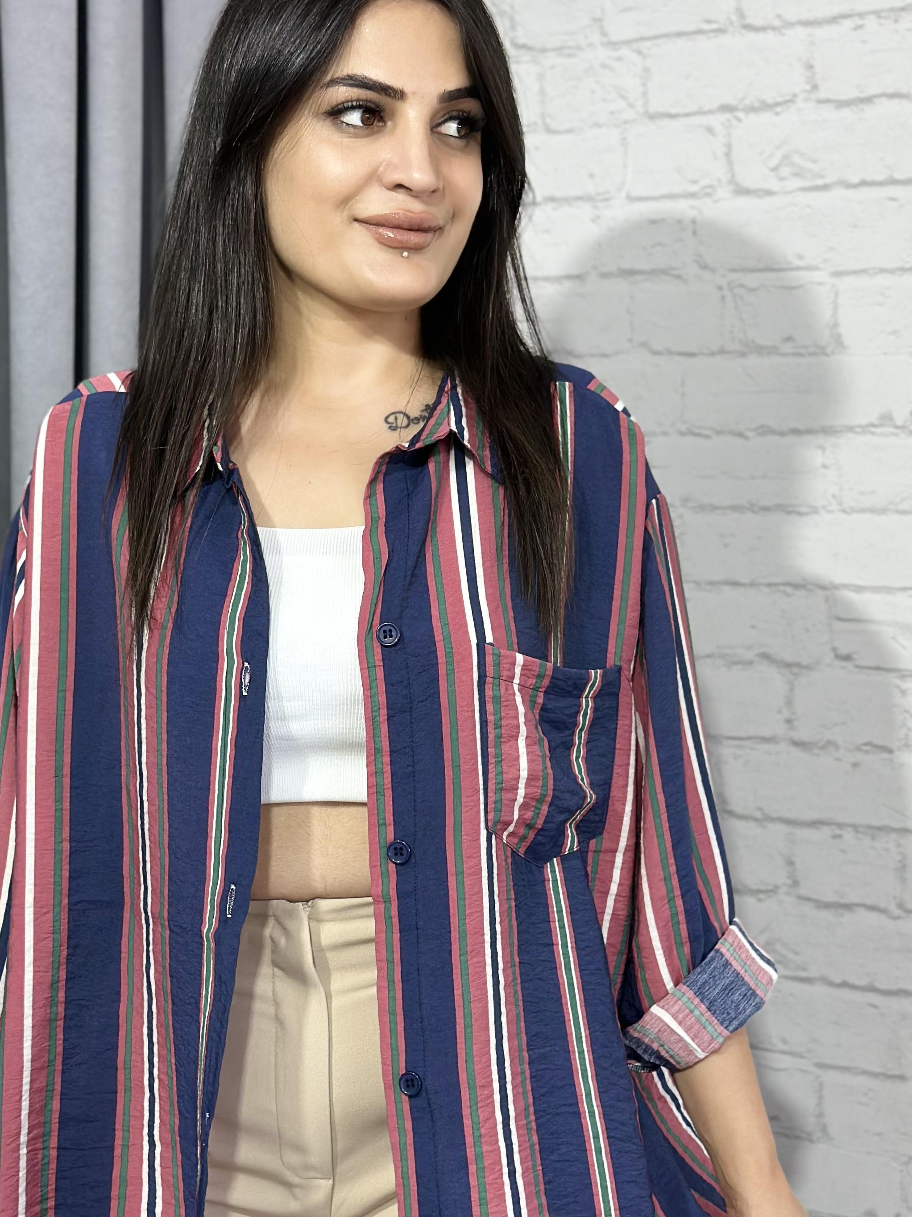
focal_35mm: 71
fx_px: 2494
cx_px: 394
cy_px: 646
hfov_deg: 20.7
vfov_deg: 27.4
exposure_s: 1/100
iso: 125
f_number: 1.78
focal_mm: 6.86
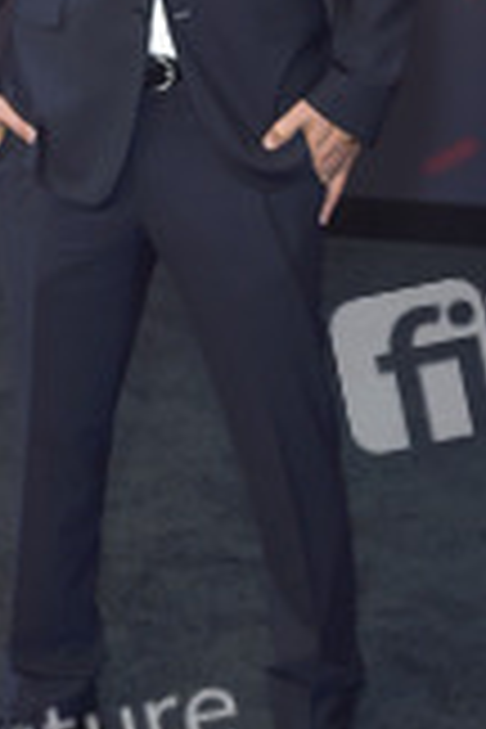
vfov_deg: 21.4
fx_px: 1903
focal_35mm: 94
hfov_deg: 14.5
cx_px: 155
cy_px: 122
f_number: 6.3
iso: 640
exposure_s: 1/250
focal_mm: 38
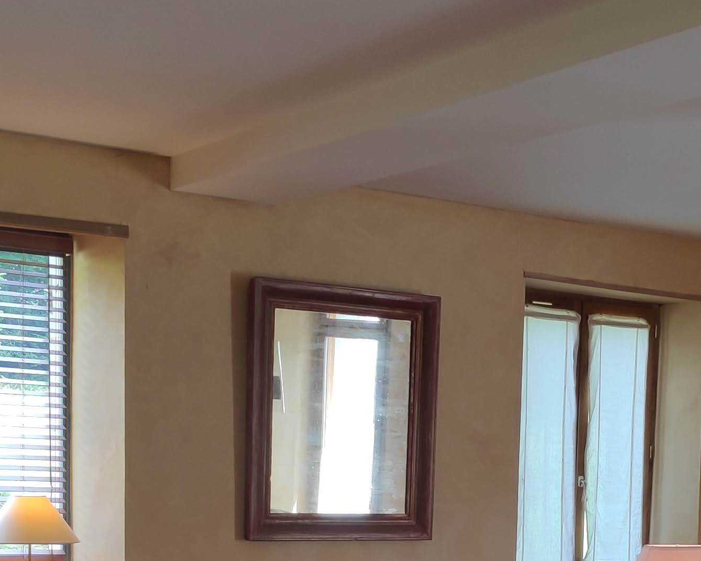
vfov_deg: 24.3
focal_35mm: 59
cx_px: 512
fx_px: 1224
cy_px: 603
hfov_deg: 31.5
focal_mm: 3.94
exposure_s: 1/100
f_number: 1.9
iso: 112
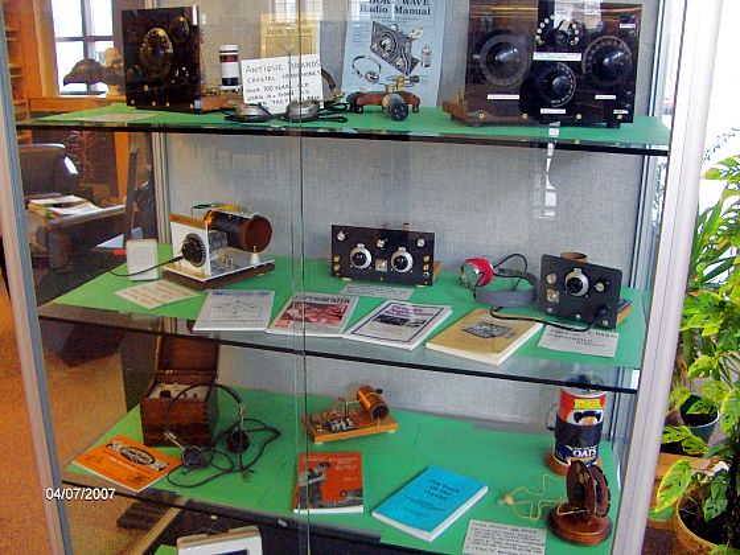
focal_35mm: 35
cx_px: 370
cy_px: 278
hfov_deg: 52.6
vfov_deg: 40.7
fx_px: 748
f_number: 2.6
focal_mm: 5.8
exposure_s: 1/55.5
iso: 200
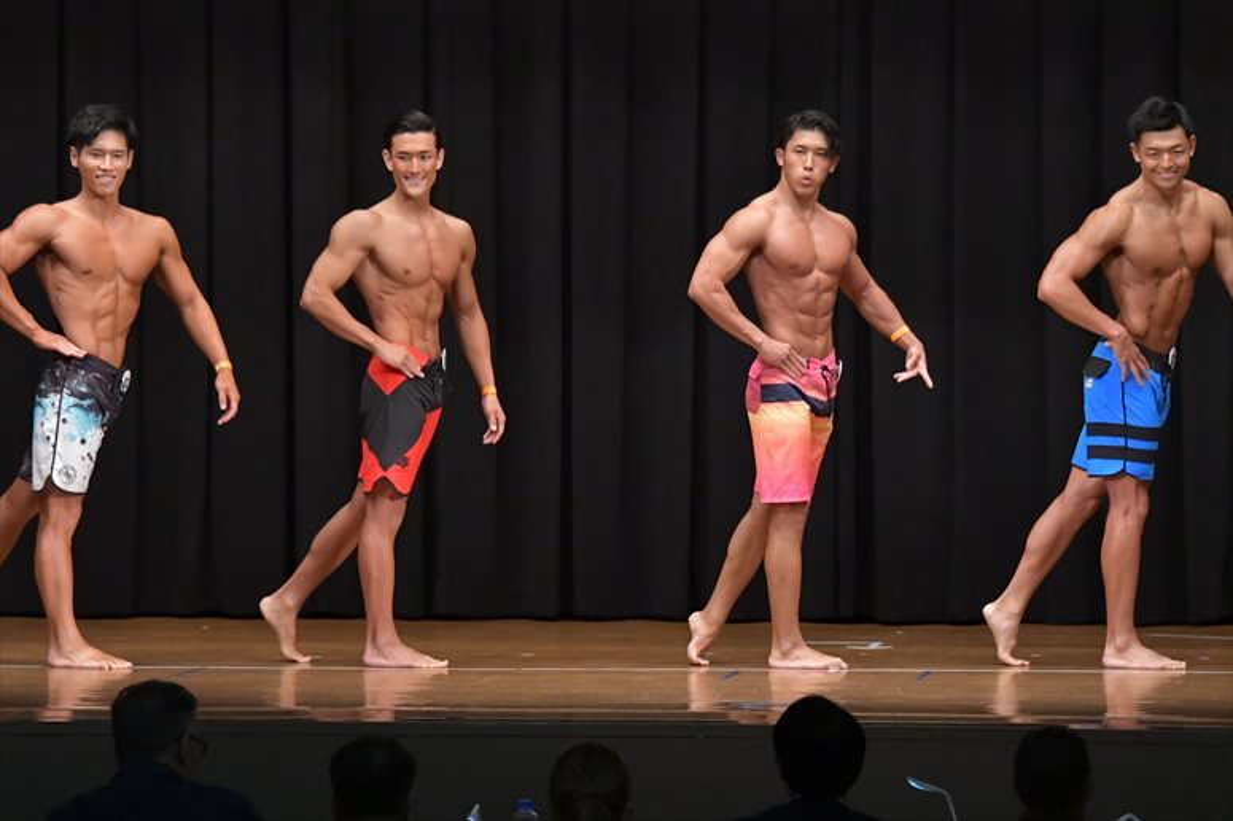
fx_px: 6265
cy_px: 410
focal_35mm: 183
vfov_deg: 7.5
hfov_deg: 11.2
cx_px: 616
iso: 6400
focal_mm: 122
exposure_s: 1/400
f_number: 5.6
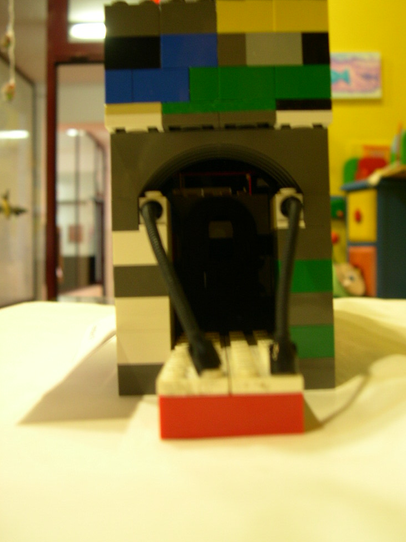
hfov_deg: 36.0
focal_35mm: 40
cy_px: 272
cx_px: 213
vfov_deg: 46.8
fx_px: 625
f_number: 2.8
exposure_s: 1/5.4
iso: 183
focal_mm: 8
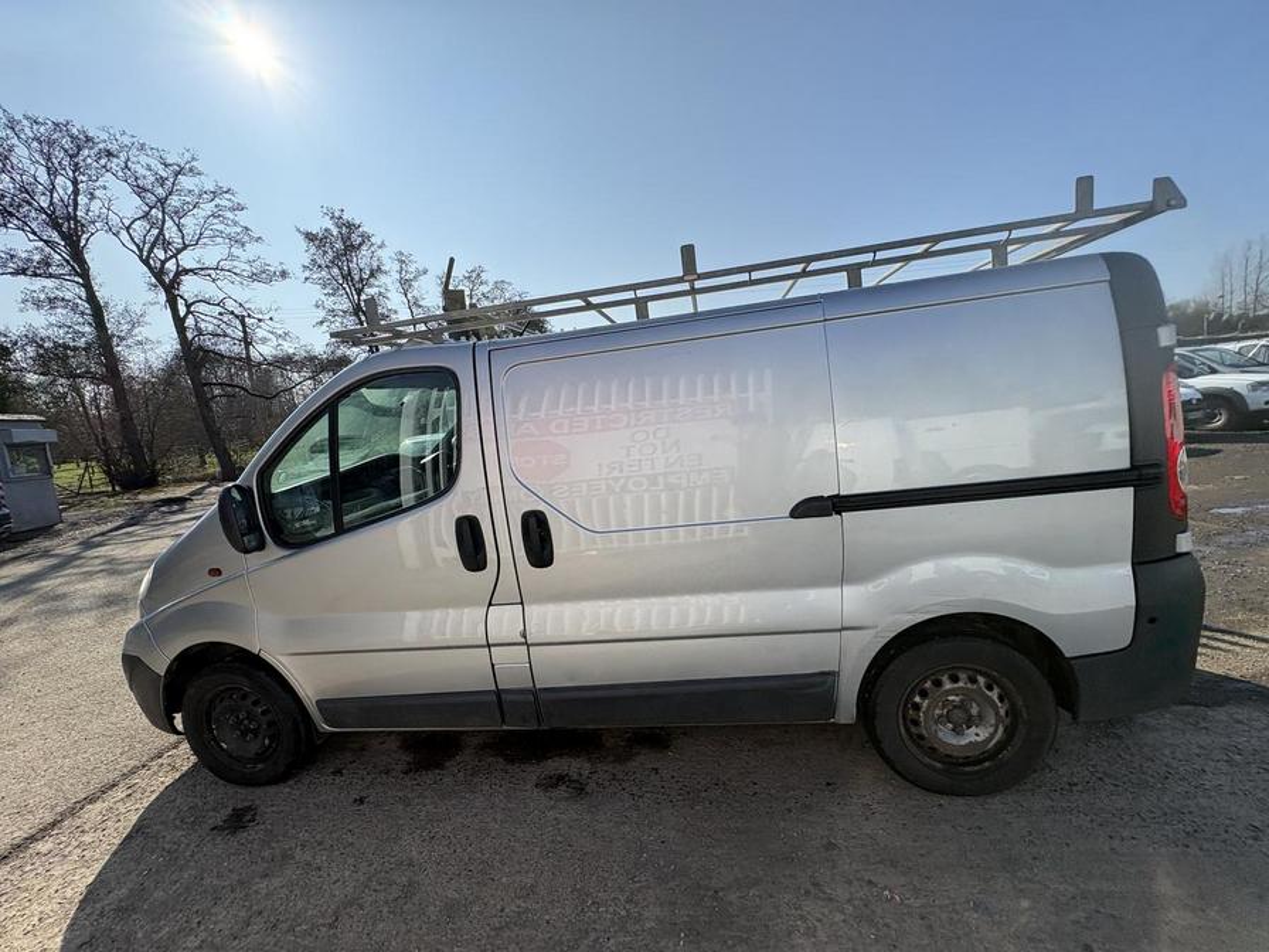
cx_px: 634
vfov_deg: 85.7
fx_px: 513
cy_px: 476
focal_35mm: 14
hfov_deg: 102.1
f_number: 2.2
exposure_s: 1/1789
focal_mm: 2.22
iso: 50
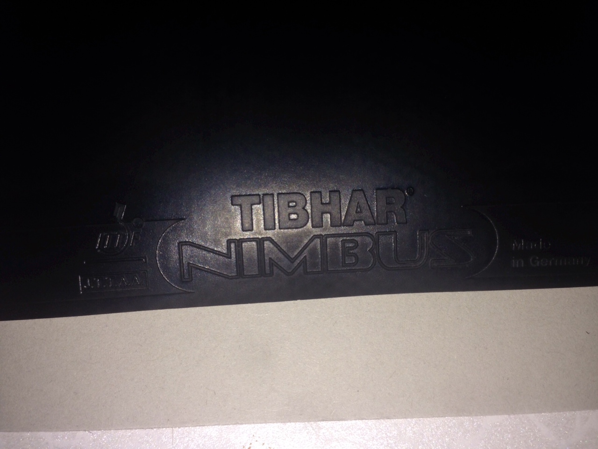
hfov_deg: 55.4
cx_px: 299
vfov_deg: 42.9
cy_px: 224
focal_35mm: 33
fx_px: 570
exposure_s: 1/273
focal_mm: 4.12
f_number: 2.4
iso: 50
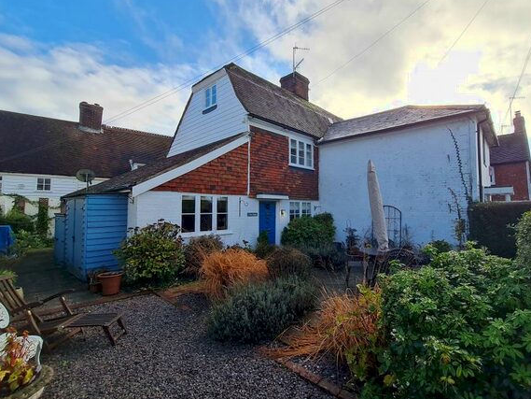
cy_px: 195
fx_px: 245
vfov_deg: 78.1
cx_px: 295
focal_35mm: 16
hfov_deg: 94.1
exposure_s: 1/816
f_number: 2.2
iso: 50
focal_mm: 1.74
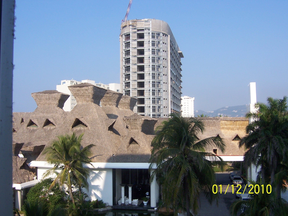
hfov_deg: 42.9
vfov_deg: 32.9
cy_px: 108
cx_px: 144
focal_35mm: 44
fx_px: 366
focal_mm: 7.3
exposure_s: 1/350
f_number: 5.6
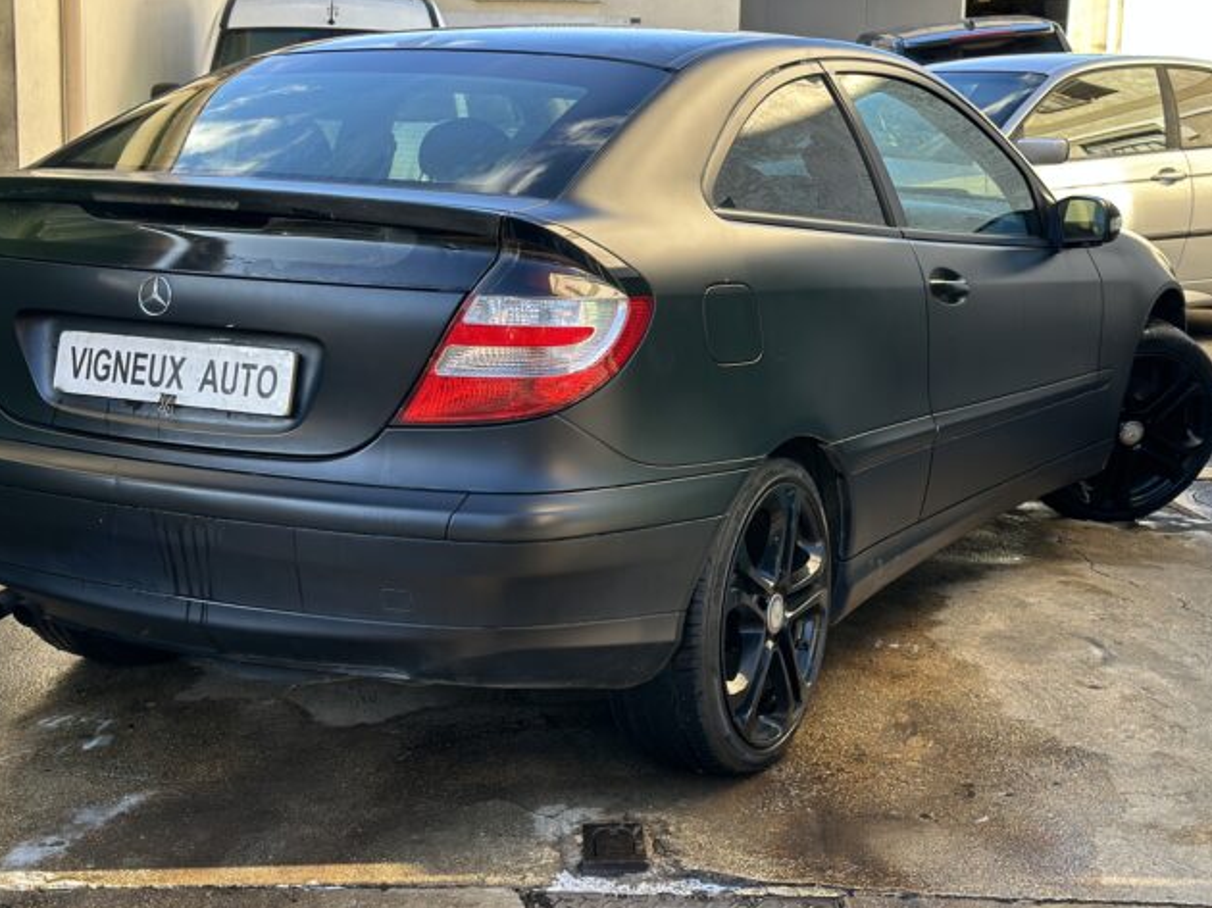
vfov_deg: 24.0
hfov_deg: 31.7
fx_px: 2135
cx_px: 548
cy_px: 416
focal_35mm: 61
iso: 64
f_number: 1.78
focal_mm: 6.86
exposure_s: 1/279
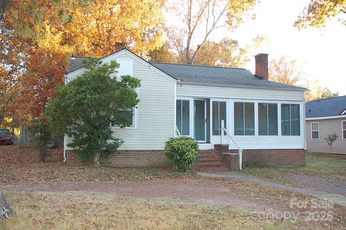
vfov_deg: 36.8
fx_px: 346
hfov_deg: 53.2
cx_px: 173
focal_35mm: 36
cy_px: 115
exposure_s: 1/60
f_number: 4
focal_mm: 24
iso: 450
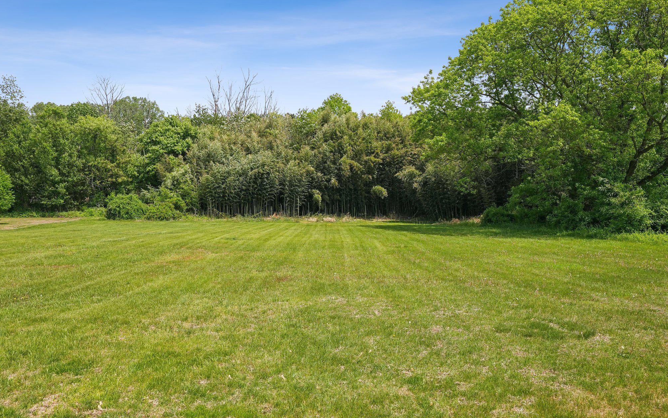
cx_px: 328
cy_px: 224
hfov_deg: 72.5
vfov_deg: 49.2
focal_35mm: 25
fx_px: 455
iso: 800
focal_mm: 24
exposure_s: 1/1600
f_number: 7.1
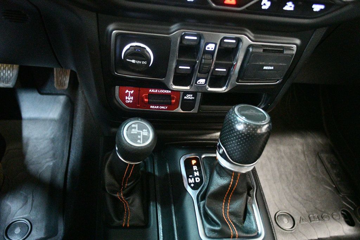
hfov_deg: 57.2
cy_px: 120
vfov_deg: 39.9
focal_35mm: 33
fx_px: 330
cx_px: 180
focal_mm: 22
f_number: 3.8
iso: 12800
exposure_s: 1/15
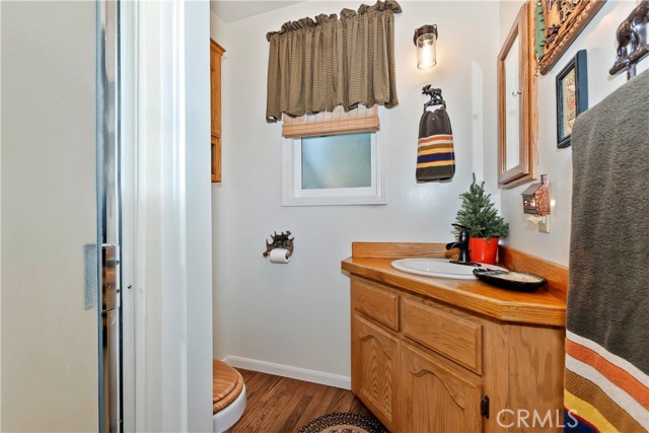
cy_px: 216
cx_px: 324
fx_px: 270
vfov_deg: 77.4
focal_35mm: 15
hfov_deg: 100.4
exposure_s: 1/30
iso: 400
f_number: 8
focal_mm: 10
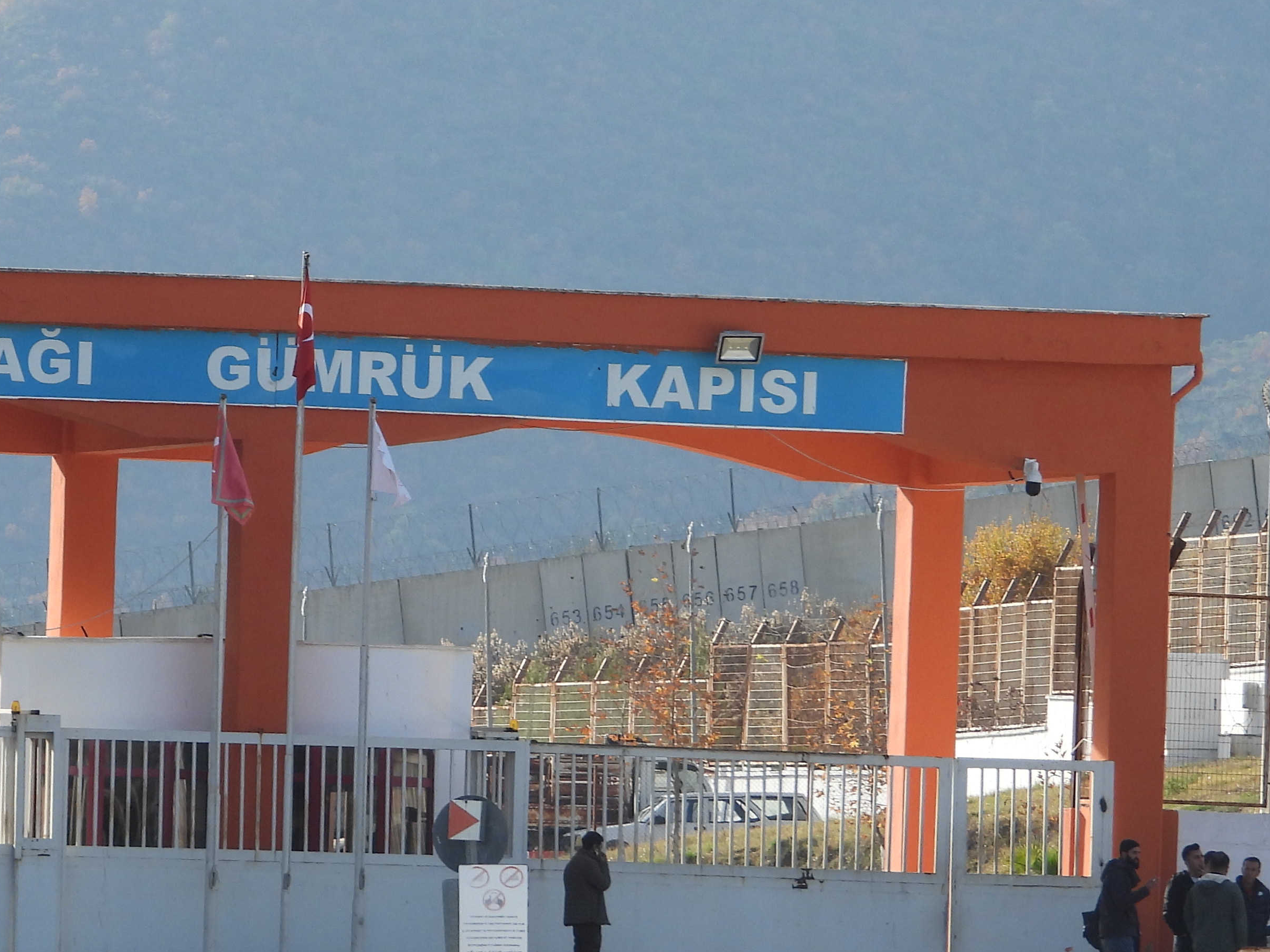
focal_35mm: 609
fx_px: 22344
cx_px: 379
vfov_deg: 2.4
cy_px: 522
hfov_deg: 3.3
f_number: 4.5
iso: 100
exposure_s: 1/400
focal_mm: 57.5
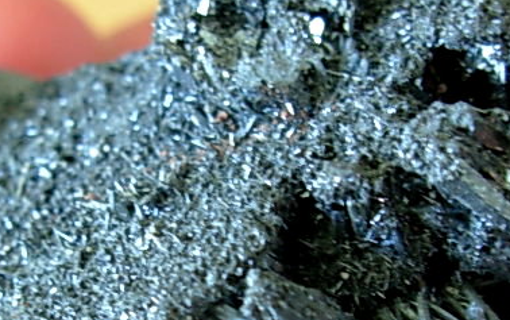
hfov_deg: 19.1
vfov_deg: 12.0
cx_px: 224
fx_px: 1516
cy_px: 243
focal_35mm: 109
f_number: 2.9
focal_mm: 6.3
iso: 50
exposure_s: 1/10.4
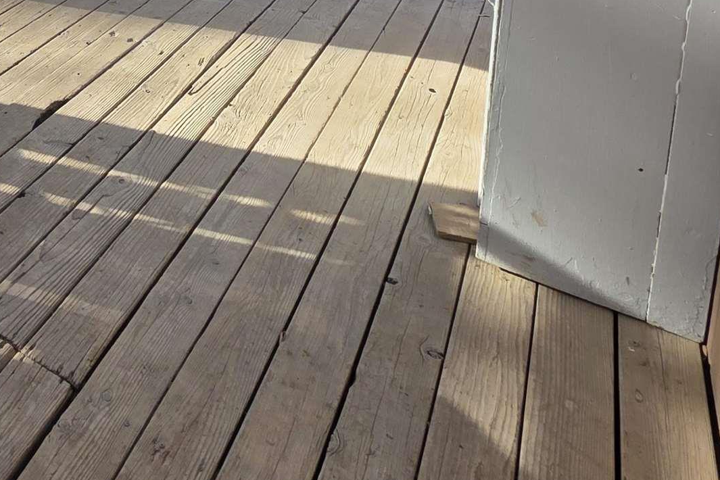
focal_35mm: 39
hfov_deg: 42.0
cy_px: -224
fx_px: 780
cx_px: -20
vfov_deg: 26.0
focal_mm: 2.2
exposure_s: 1/388
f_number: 1.9
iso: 40
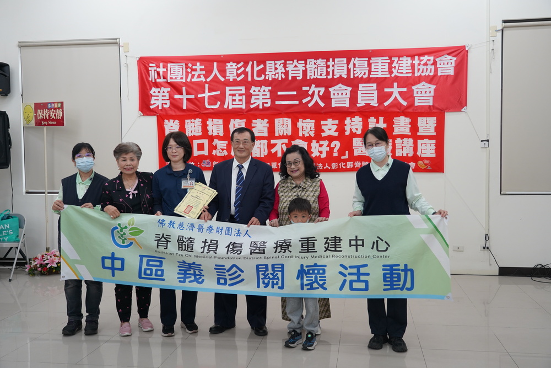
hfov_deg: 54.4
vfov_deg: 37.9
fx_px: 536
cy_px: 184
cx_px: 276
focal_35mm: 35
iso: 1000
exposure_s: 1/160
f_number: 4
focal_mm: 35
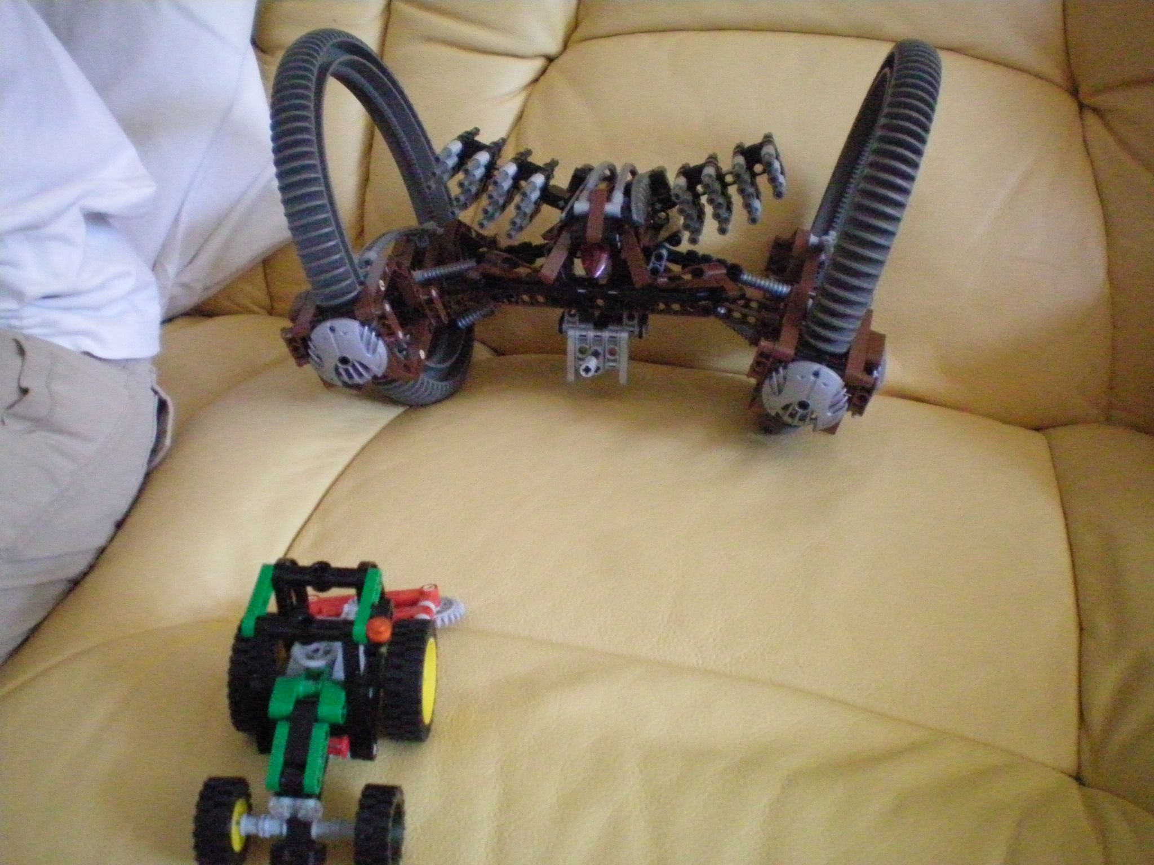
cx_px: 577
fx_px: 1267
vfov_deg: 37.7
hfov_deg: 49.0
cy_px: 432
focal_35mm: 38
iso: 800
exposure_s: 1/125
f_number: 3.1
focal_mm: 6.3
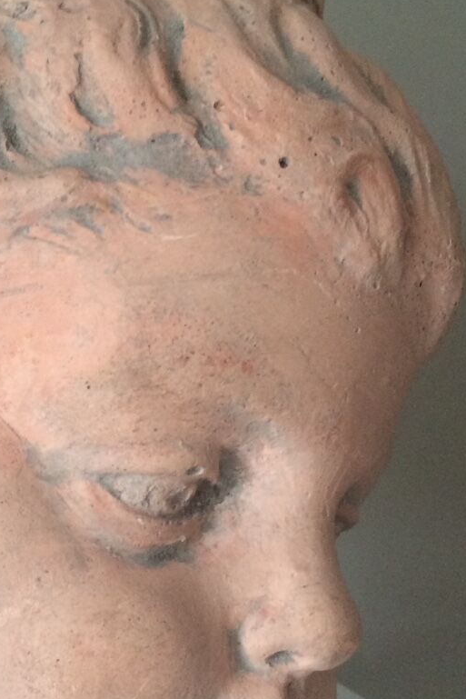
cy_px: 396
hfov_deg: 20.8
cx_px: 50
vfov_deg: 31.4
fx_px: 1242
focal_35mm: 64
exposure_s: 1/33
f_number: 2.2
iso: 200
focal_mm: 4.15
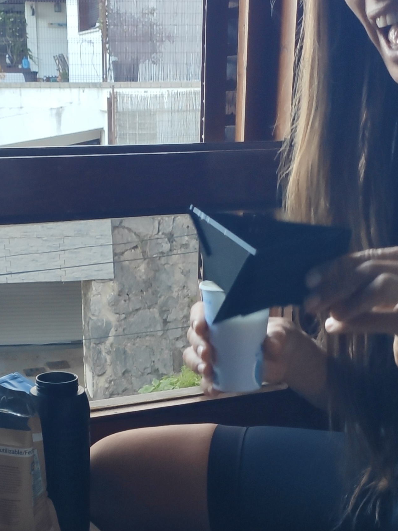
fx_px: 858
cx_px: 170
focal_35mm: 56
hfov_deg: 26.1
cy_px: 297
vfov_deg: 34.3
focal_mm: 4.77
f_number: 1.75
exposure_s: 1/100
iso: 244
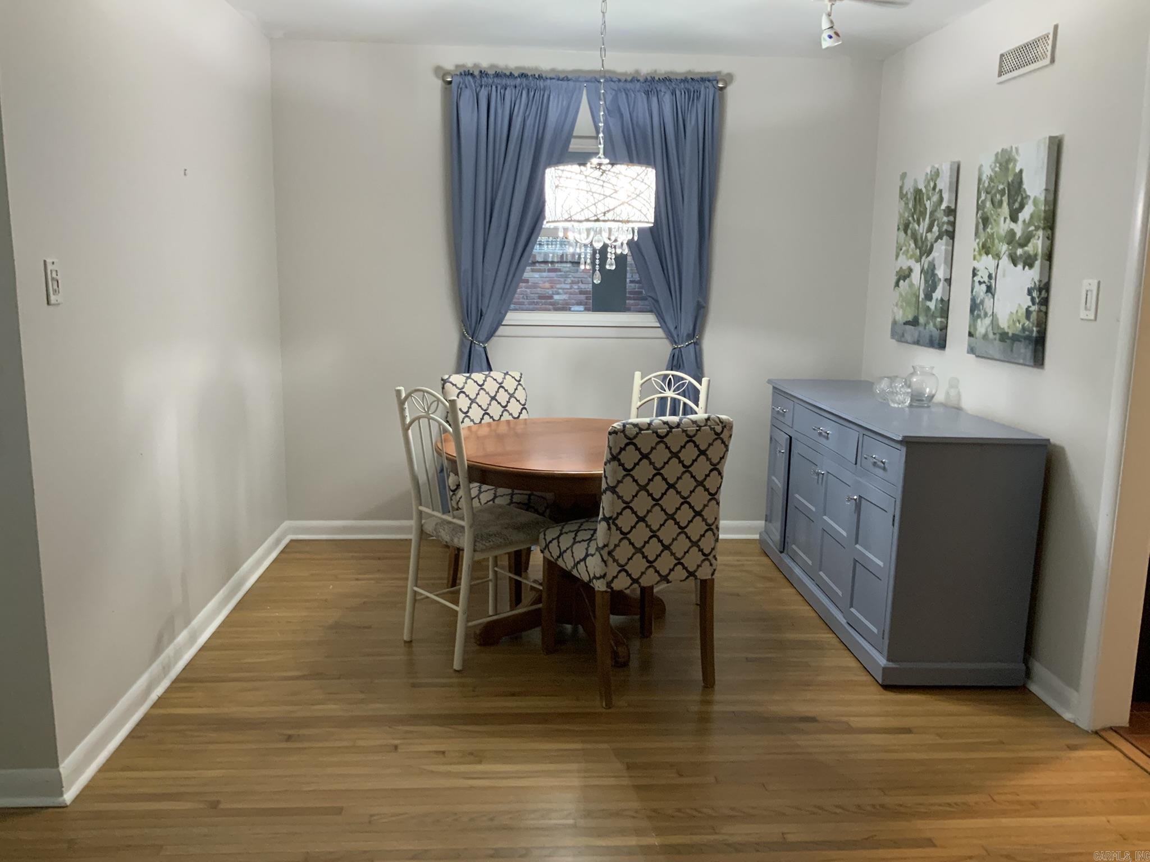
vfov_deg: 48.2
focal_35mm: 29
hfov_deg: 61.7
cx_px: 575
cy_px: 431
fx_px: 963
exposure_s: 1/60
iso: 250
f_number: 1.8
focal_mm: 3
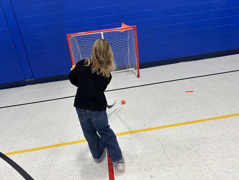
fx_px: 180
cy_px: 90
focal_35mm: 26
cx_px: 120
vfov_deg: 53.1
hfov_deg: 67.3
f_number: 1.5
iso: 100
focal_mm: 5.7
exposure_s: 1/120
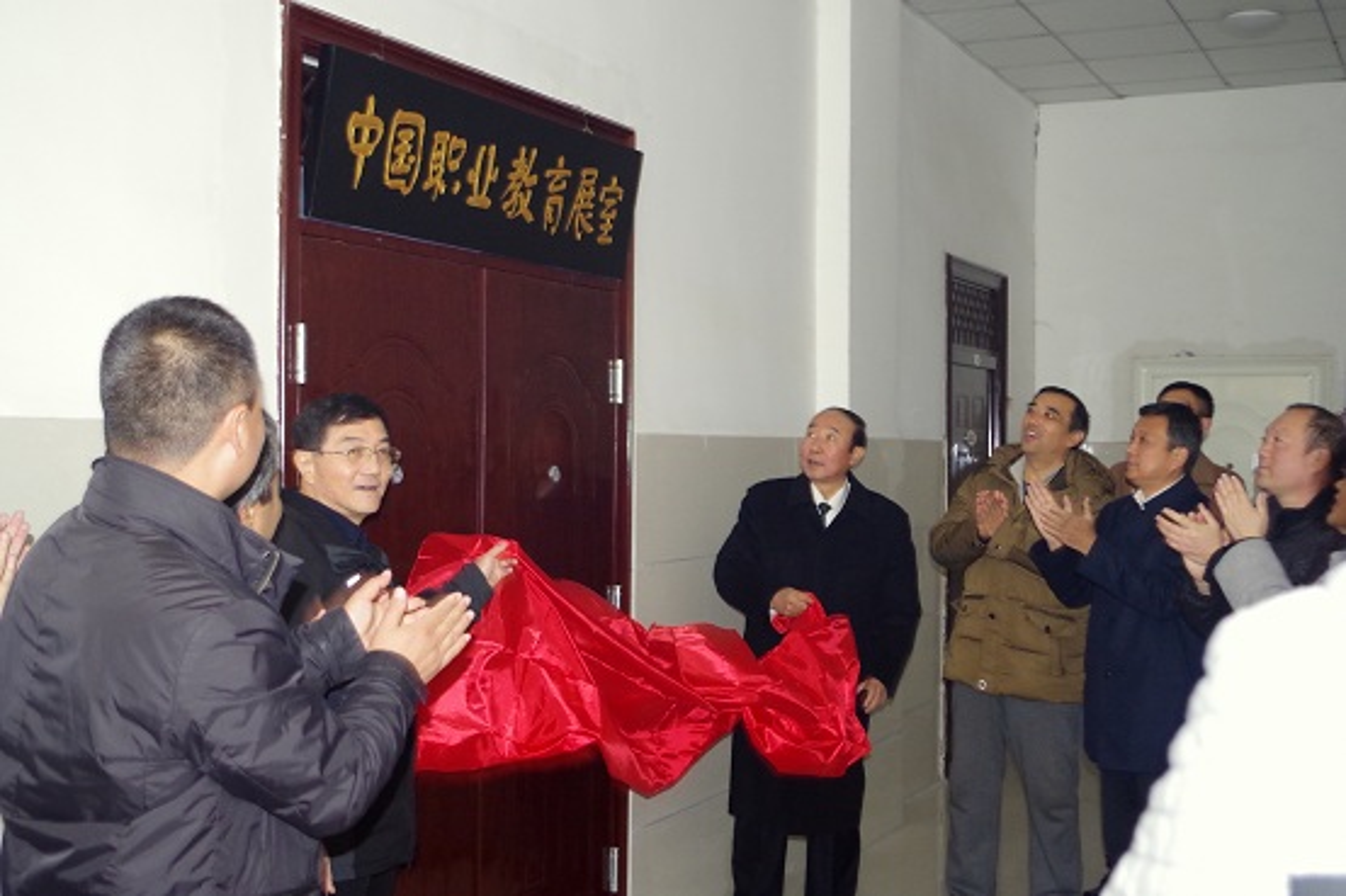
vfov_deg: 29.2
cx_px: 673
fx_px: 1719
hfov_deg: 42.8
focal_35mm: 46
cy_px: 448
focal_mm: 30.63
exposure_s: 1/25
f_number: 4
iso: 1600
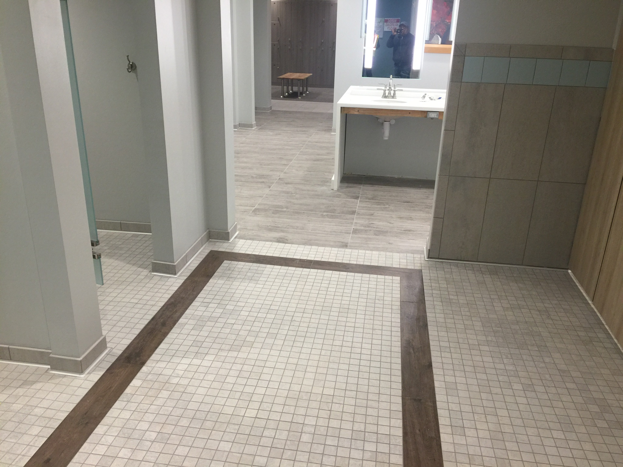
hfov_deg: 61.7
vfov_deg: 48.2
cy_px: 234
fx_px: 522
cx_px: 312
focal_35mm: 29
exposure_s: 1/30
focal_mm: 4.15
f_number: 2.2
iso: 50
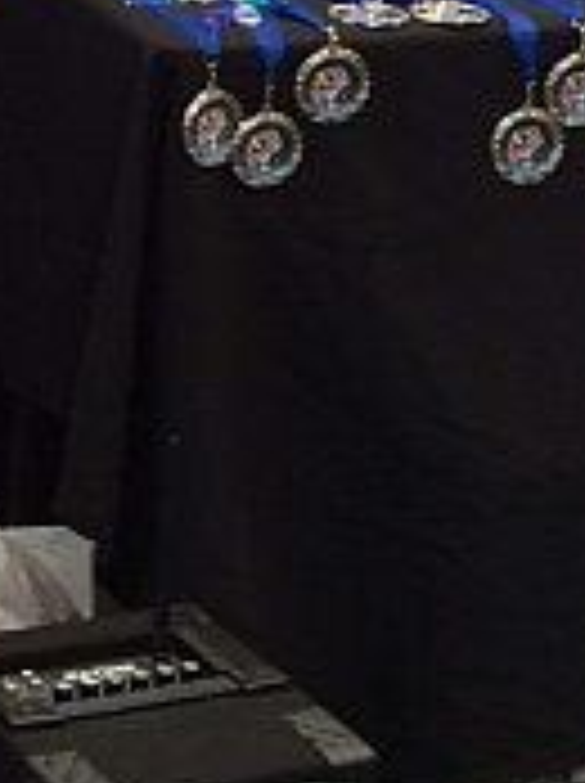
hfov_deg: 10.5
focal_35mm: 127
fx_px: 2869
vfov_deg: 15.3
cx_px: -657
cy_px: 0
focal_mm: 4.15
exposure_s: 1/30
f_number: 2.2
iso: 64
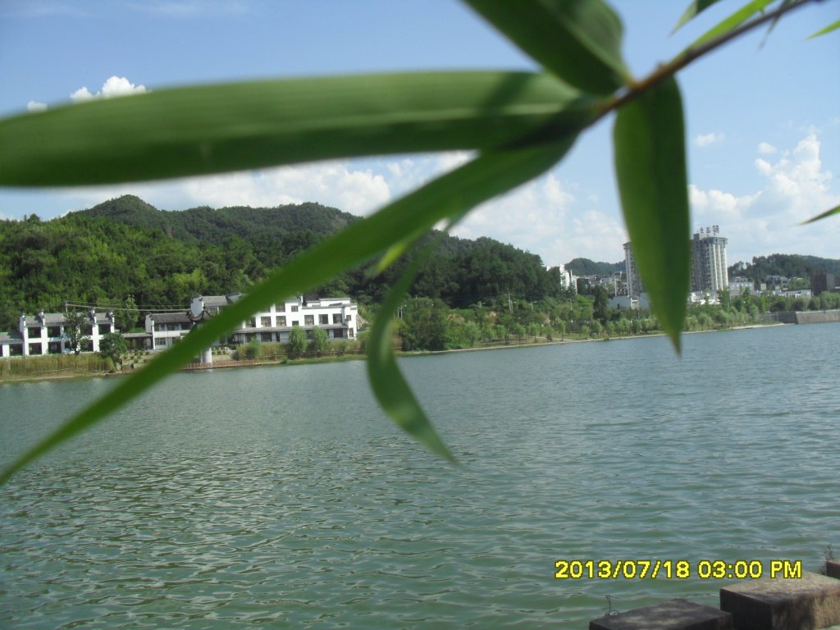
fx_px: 849
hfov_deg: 52.6
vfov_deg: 40.7
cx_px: 420
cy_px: 315
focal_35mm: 35
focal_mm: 6.3
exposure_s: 1/180
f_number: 8.4
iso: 100
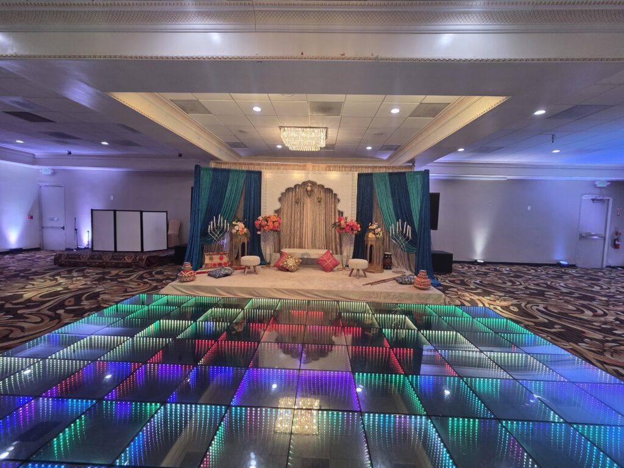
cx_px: 312
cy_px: 234
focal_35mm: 13
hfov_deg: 106.2
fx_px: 234
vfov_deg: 89.9
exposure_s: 1/120
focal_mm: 2.2
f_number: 2.2
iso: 160
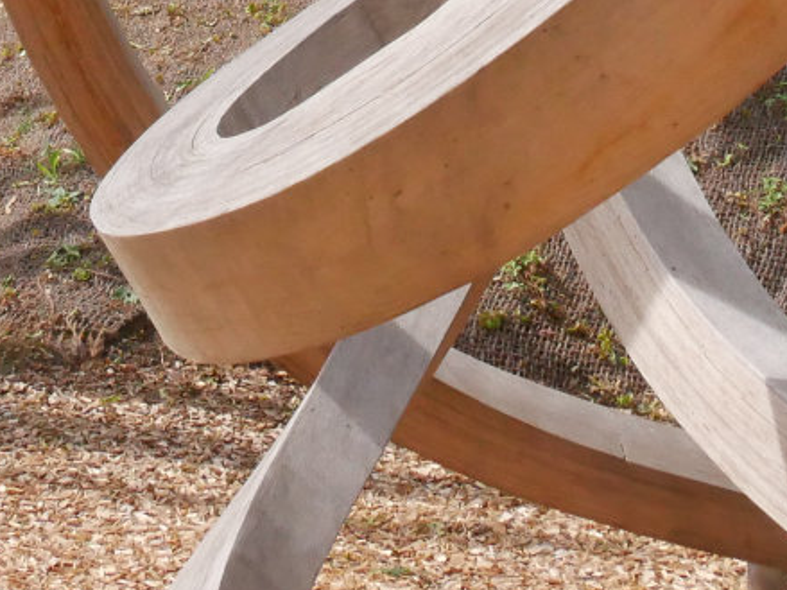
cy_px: -226
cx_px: 228
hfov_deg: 16.0
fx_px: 2796
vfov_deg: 11.6
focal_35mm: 123
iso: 1600
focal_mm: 15
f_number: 11
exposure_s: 1/1000
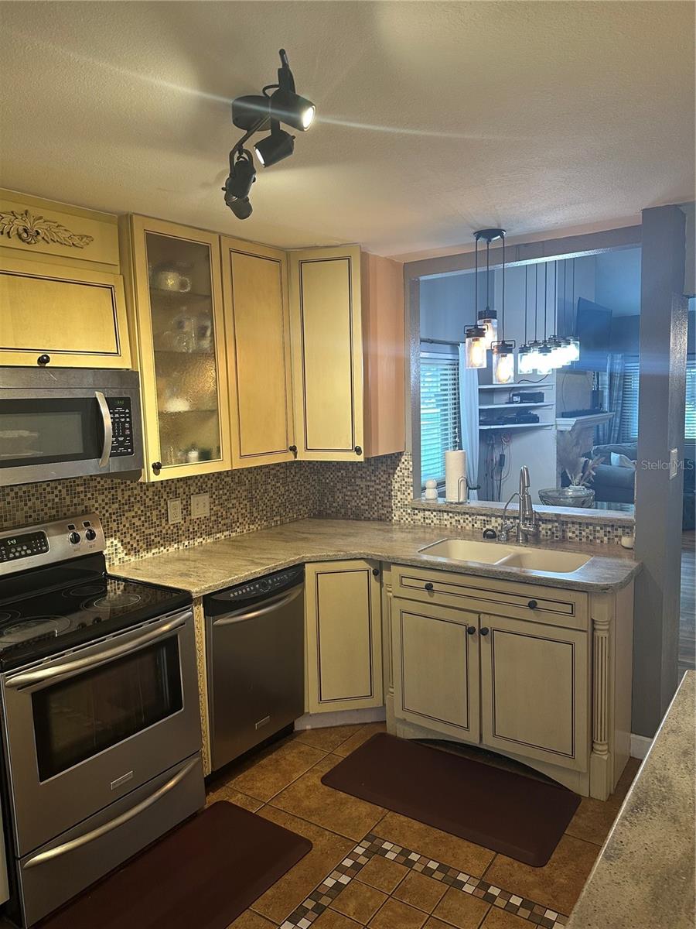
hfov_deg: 56.8
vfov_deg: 71.6
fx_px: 643
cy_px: 464
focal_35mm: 24
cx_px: 348
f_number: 1.78
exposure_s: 1/60
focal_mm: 6.86
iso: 200
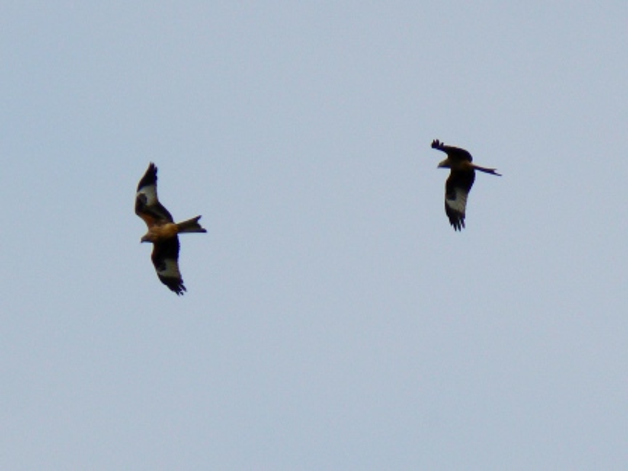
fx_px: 7837
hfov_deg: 4.6
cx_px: 314
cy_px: 236
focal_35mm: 432
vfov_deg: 3.4
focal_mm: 72
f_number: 8
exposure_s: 1/640
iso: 80
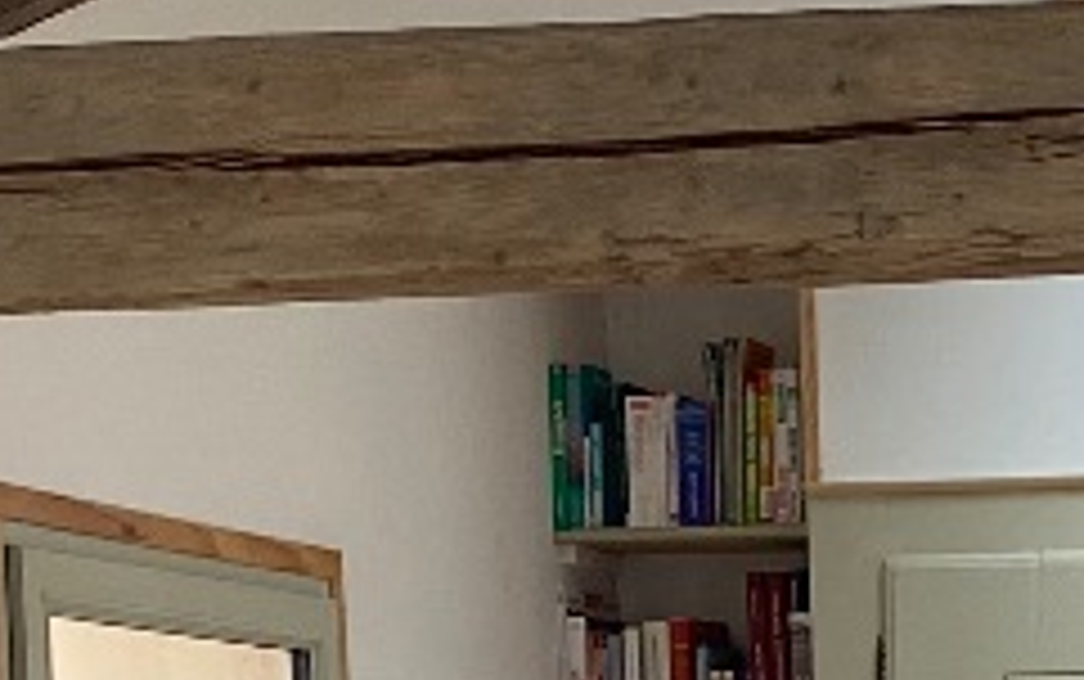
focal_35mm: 160
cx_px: 1232
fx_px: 4730
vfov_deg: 7.9
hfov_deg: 12.8
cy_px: 1324
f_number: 1.8
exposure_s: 1/113
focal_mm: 4.25
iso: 125
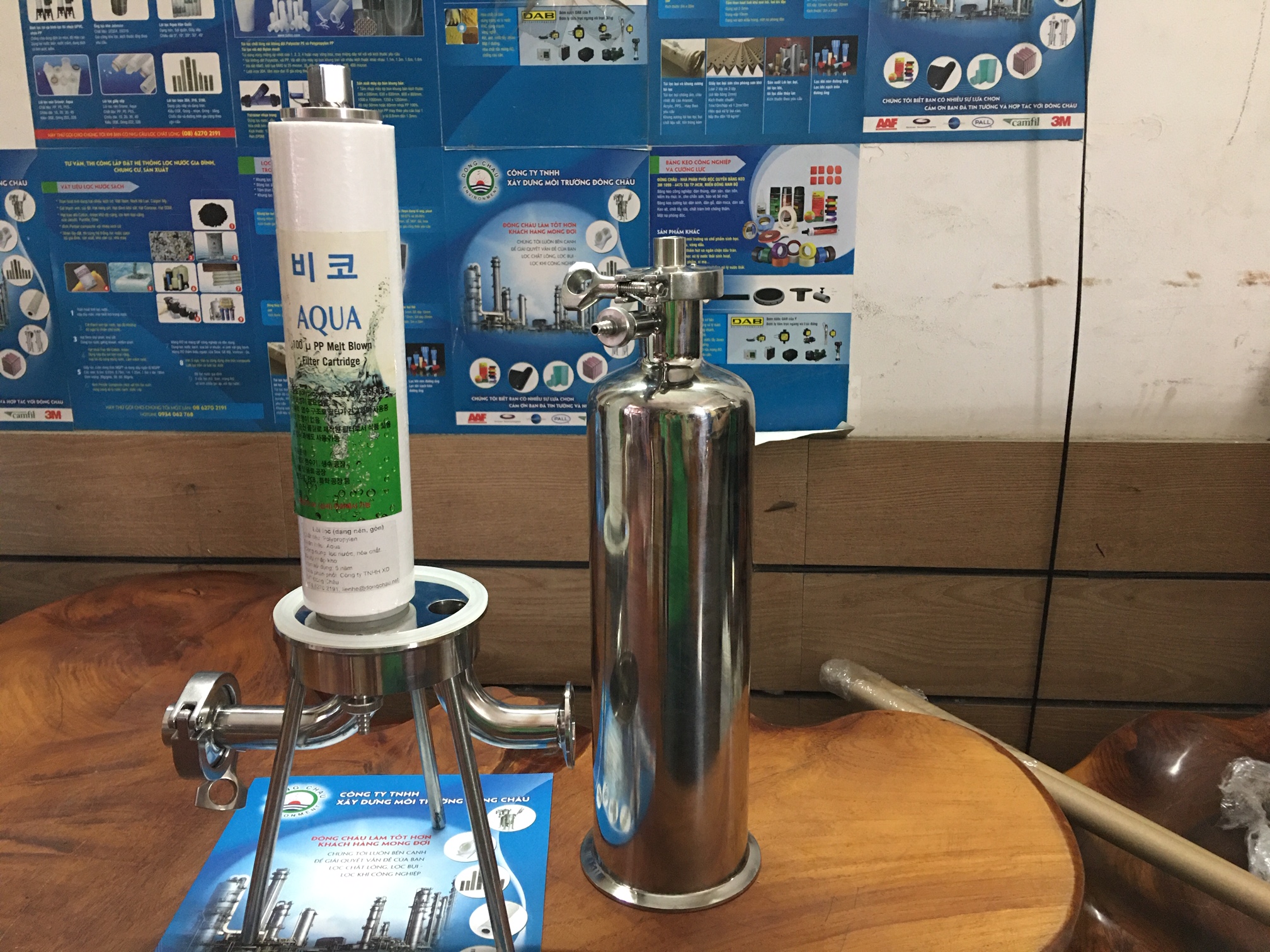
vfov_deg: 48.2
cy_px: 476
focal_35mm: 29
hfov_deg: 61.7
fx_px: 1064
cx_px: 635
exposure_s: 1/8
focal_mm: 4.15
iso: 100
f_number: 2.2
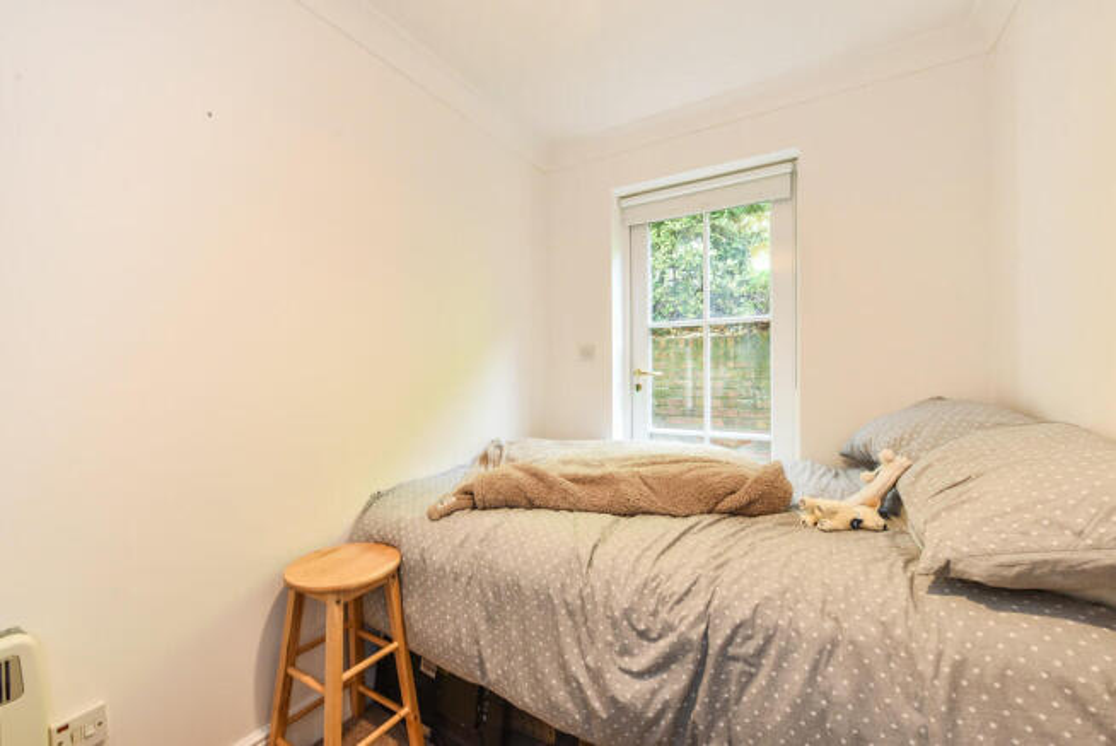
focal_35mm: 14
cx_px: 558
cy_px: 373
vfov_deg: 81.3
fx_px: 434
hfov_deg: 104.2
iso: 400
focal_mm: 14
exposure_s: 1/10
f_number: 8
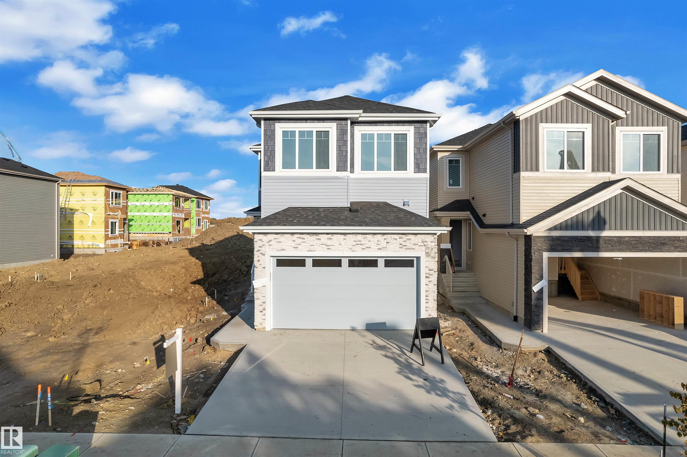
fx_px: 420
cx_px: 344
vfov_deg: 57.2
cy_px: 228
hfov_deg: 78.6
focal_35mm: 22
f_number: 2.4
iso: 200
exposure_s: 1/4000
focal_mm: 8.38
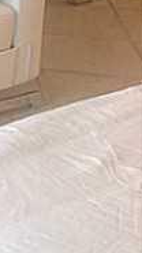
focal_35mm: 165
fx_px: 1105
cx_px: -396
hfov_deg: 6.2
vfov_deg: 12.5
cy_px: -113
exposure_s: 1/17
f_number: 2.4
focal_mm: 4.28
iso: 50
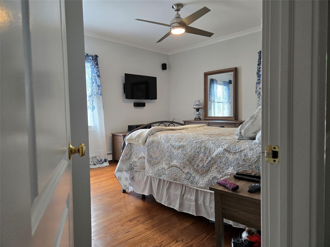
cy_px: 124
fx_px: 219
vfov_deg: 58.9
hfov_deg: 73.9
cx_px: 165
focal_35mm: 23
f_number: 1.8
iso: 200
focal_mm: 5.4
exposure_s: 1/120
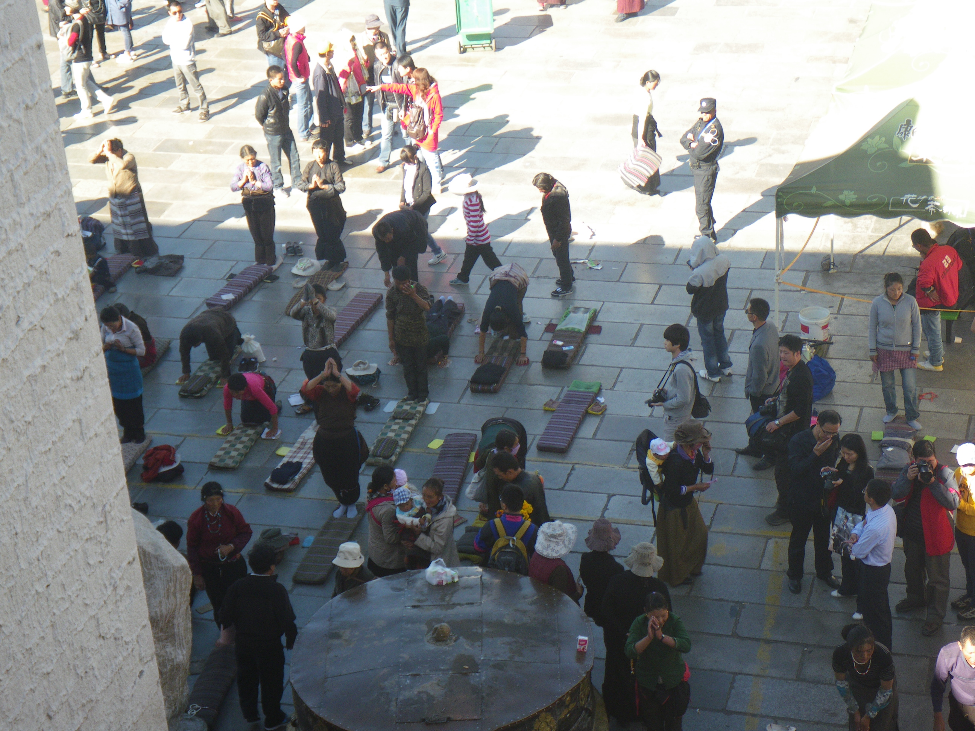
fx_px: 2169
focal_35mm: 77
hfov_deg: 25.3
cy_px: 366
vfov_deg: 19.1
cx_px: 488
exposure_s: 1/100
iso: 80
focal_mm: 13.7
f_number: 4.8
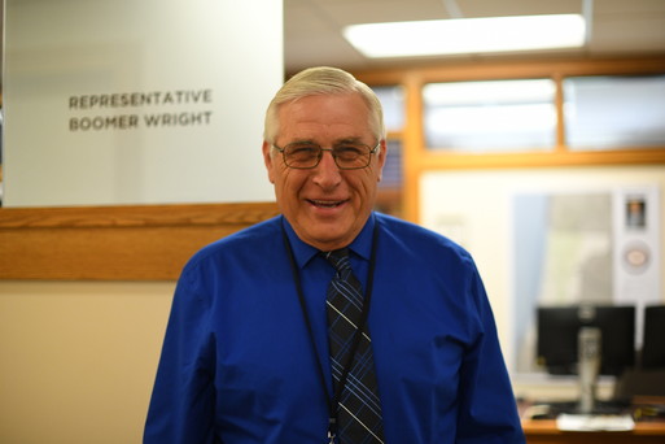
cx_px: 332
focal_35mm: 50
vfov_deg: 27.0
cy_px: 222
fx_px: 924
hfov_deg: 39.6
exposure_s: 1/250
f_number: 1.8
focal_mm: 50
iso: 1250
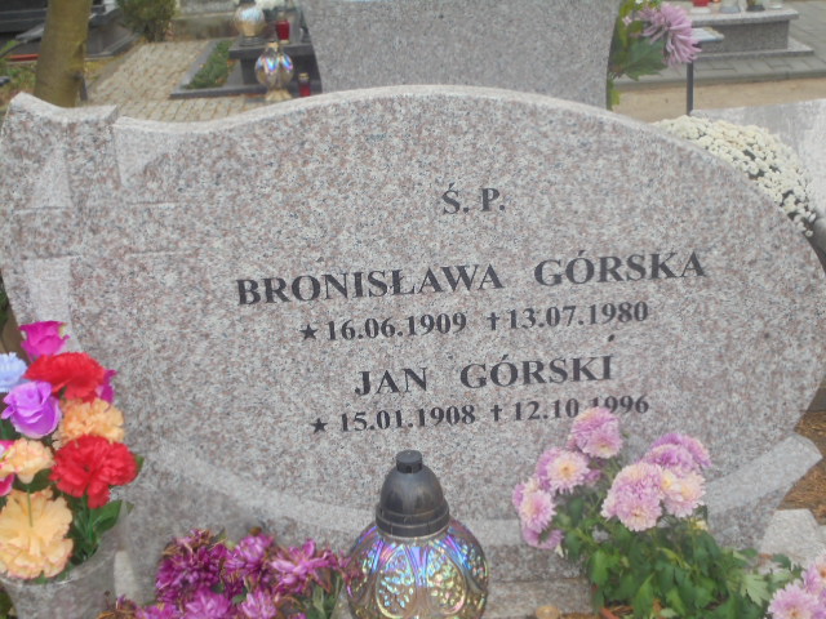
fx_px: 1169
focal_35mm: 49
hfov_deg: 38.9
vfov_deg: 29.7
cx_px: 413
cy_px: 310
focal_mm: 8.9
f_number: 4.8
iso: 160
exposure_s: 1/30
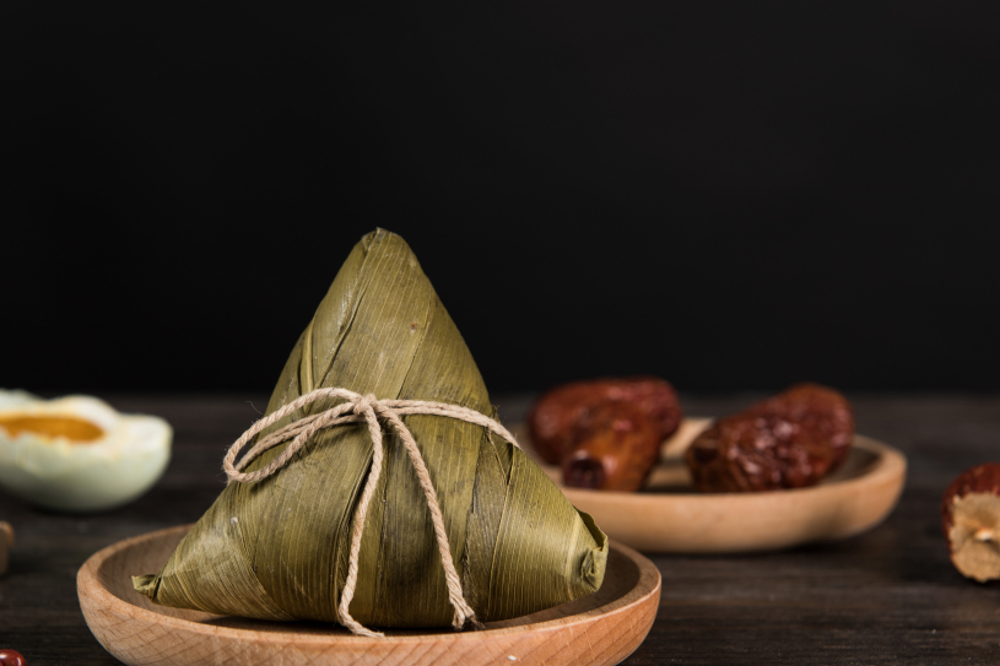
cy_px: 407
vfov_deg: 15.5
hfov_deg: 23.1
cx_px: 400
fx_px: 2444
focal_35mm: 88
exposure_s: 1/125
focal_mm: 70
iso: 50
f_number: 8
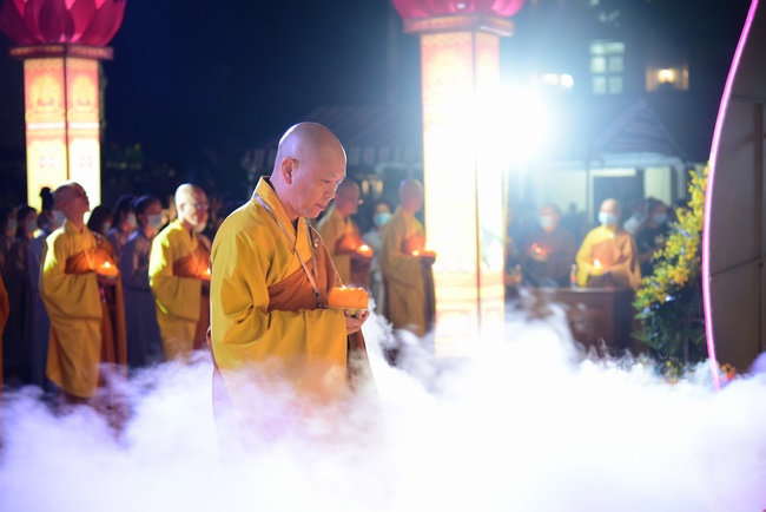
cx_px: 383
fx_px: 1596
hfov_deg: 27.0
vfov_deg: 18.2
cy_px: 256
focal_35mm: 75
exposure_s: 1/40
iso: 2000
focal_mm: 75
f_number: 4
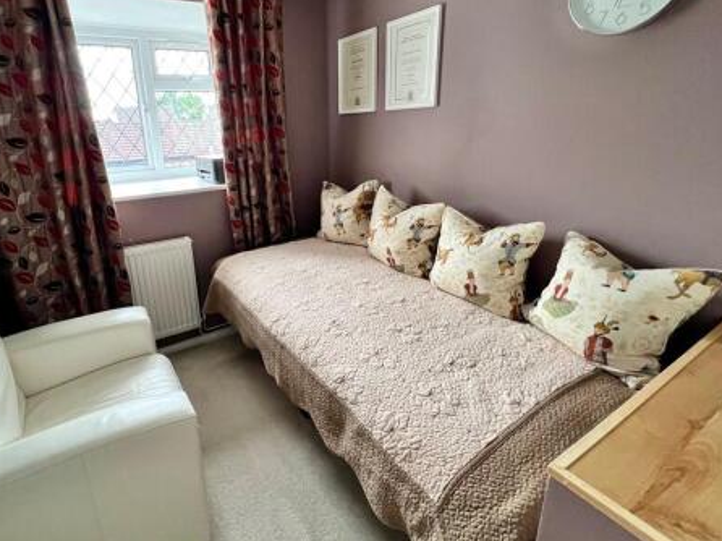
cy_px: 237
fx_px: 354
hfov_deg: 89.9
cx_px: 291
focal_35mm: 17
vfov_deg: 74.4
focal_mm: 1.57
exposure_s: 1/60
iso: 320
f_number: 1.8
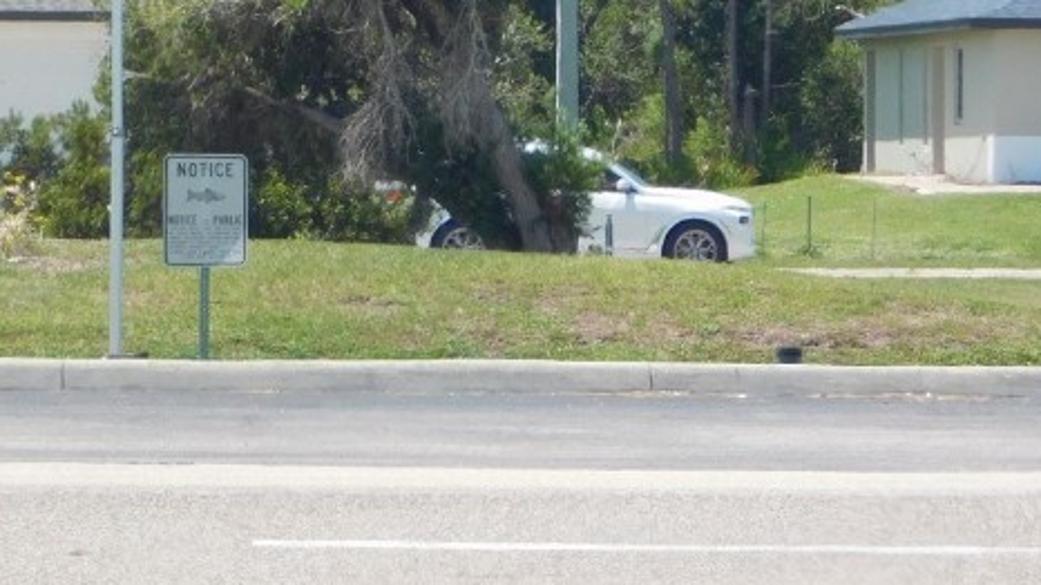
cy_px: -214
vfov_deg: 2.2
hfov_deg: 3.9
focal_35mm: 556
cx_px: 194
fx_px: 15346
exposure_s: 1/400
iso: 125
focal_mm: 41.3
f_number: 5.6
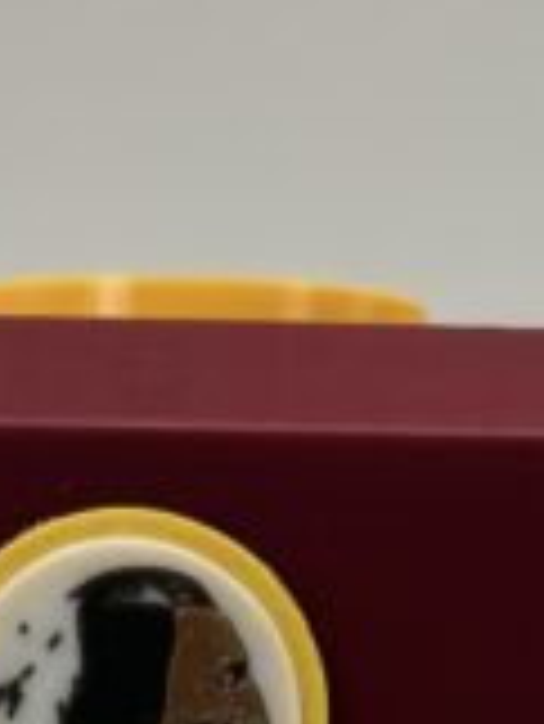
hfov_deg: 11.5
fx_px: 2699
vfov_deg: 13.5
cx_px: 139
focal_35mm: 129
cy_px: 1340
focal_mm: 5.7
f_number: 1.5
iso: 100
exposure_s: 1/120
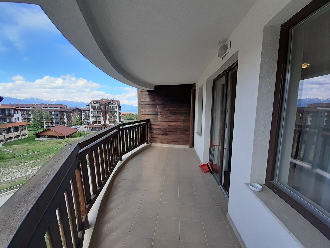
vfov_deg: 89.9
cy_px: 124
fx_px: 124
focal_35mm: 13
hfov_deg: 106.2
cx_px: 165
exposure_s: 1/555
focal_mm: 1.13
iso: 40
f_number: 2.2
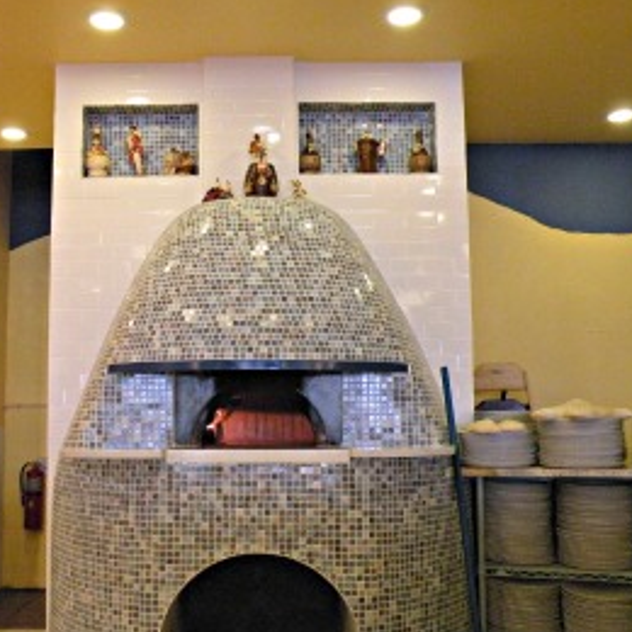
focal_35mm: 41
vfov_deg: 40.9
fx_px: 847
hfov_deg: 40.7
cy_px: 323
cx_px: 252
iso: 400
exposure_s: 1/25.8
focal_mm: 5.8
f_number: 3.2
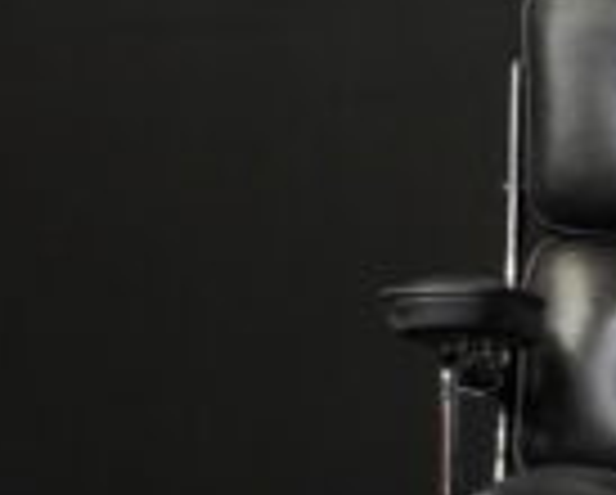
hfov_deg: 11.9
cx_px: 881
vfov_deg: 9.9
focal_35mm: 156
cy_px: 477
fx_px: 2848
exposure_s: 1/125
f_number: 7.1
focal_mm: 38
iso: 5000
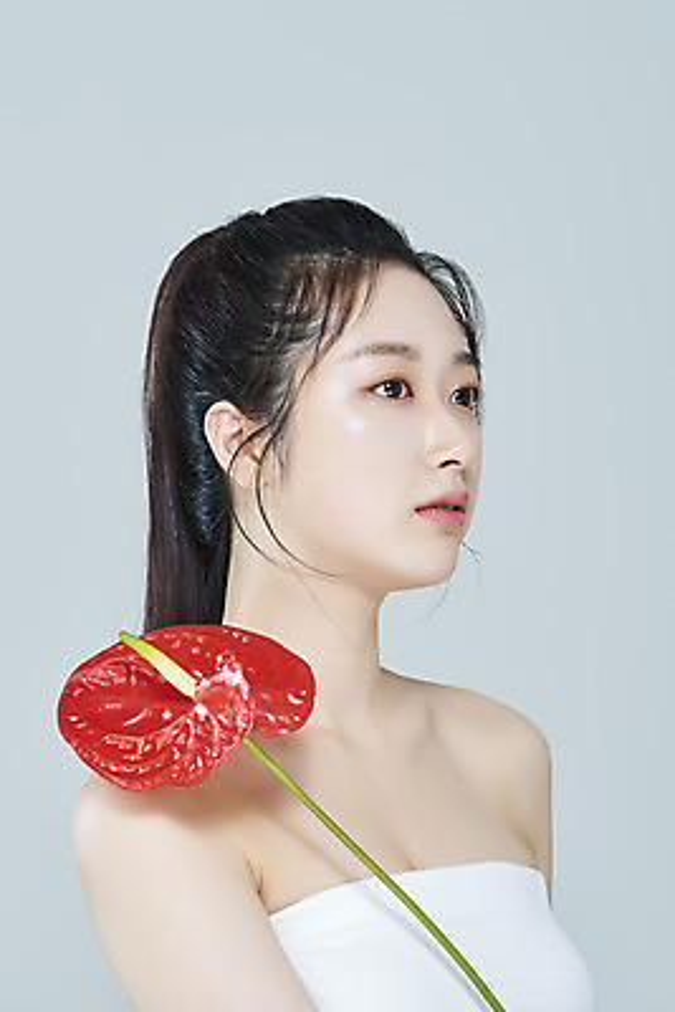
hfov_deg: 13.1
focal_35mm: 105
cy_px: 506
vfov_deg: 19.4
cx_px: 338
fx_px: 2950
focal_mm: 105
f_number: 11
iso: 64
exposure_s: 1/125
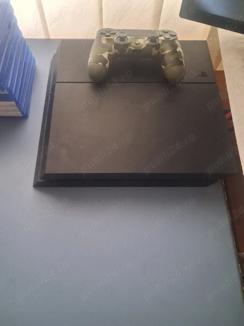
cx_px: 122
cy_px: 163
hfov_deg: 51.4
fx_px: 254
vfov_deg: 65.3
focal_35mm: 27
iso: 500
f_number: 1.8
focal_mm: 4
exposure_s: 1/40
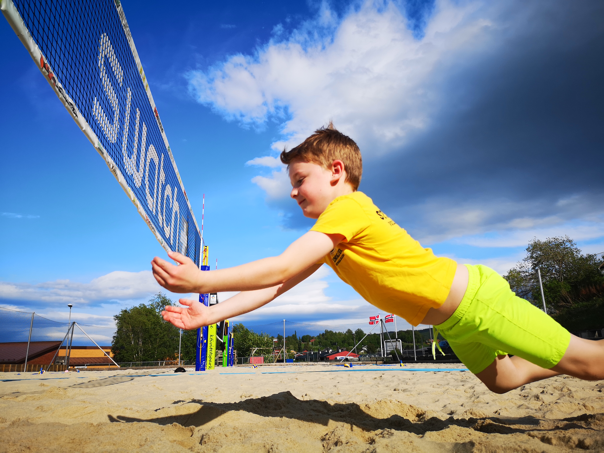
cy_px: 226
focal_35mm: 27
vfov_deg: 51.4
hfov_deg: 65.3
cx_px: 302
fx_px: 471
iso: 50
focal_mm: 3.95
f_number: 1.8
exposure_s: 1/2387
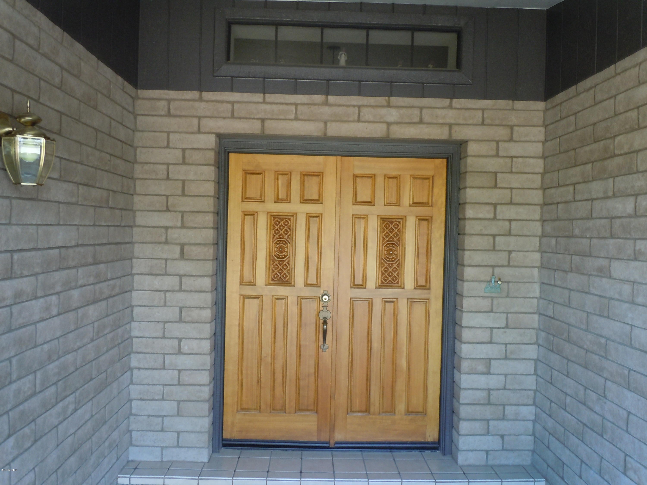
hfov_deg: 63.4
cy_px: 242
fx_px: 523
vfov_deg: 49.7
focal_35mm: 28
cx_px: 324
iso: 320
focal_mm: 5
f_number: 3.7
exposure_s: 1/60
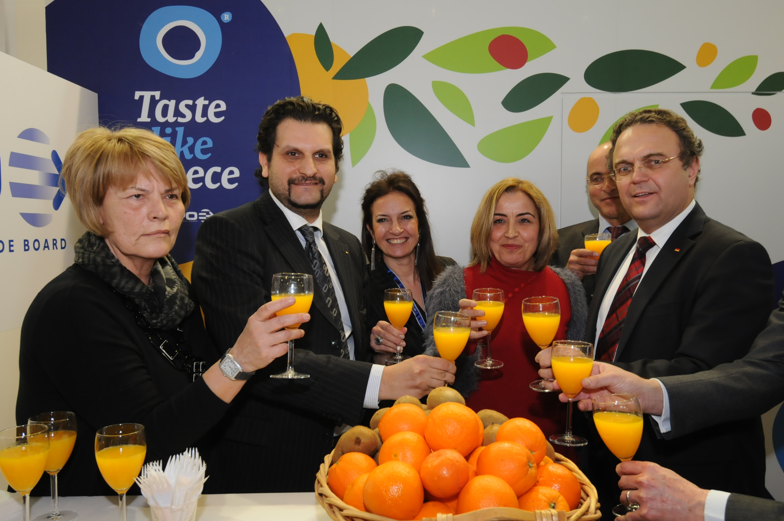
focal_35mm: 30
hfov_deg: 62.0
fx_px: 653
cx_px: 403
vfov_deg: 43.5
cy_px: 264
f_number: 7.1
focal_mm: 18
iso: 800
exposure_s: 1/60
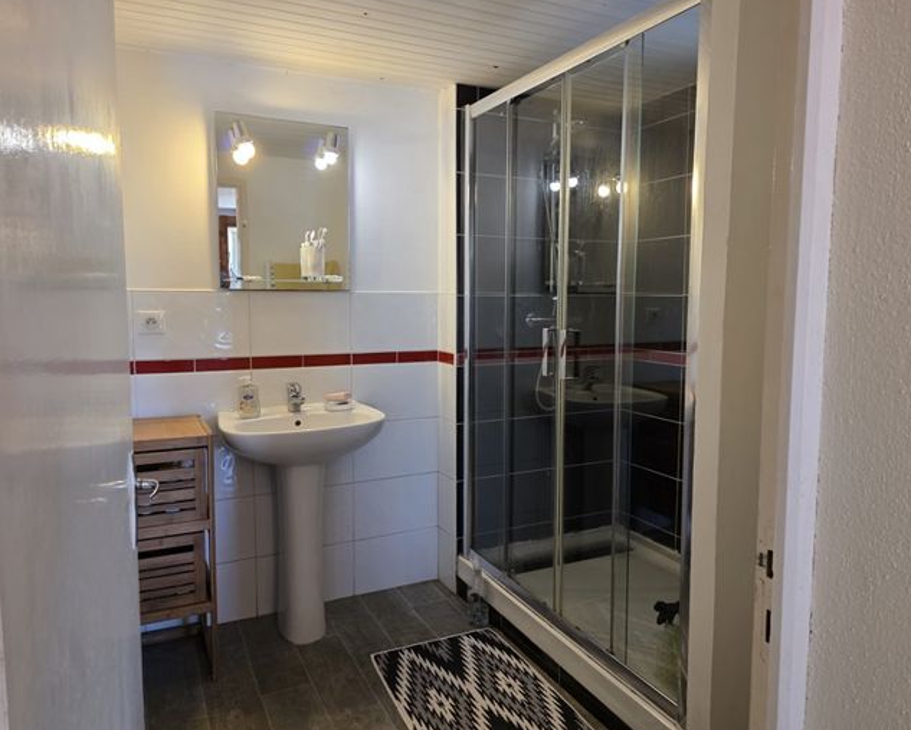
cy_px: 366
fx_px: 674
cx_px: 484
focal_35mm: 25
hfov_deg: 68.0
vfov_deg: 56.8
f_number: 1.7
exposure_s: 1/100
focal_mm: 6.3
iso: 500
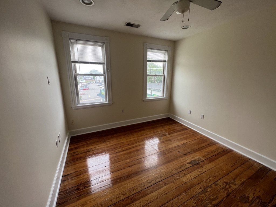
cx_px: 138
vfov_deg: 90.0
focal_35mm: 13
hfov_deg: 106.2
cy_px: 104
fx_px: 104
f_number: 1.8
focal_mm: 1.57
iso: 32
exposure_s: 1/109
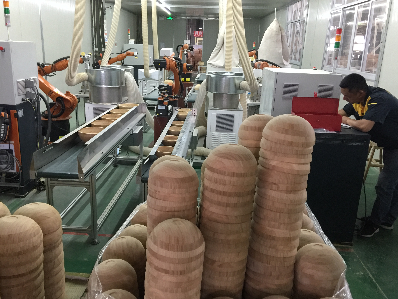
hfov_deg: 56.8
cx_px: 189
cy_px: 156
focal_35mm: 32
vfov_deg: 44.2
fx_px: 368
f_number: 2.2
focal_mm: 4.15
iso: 125
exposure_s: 1/17
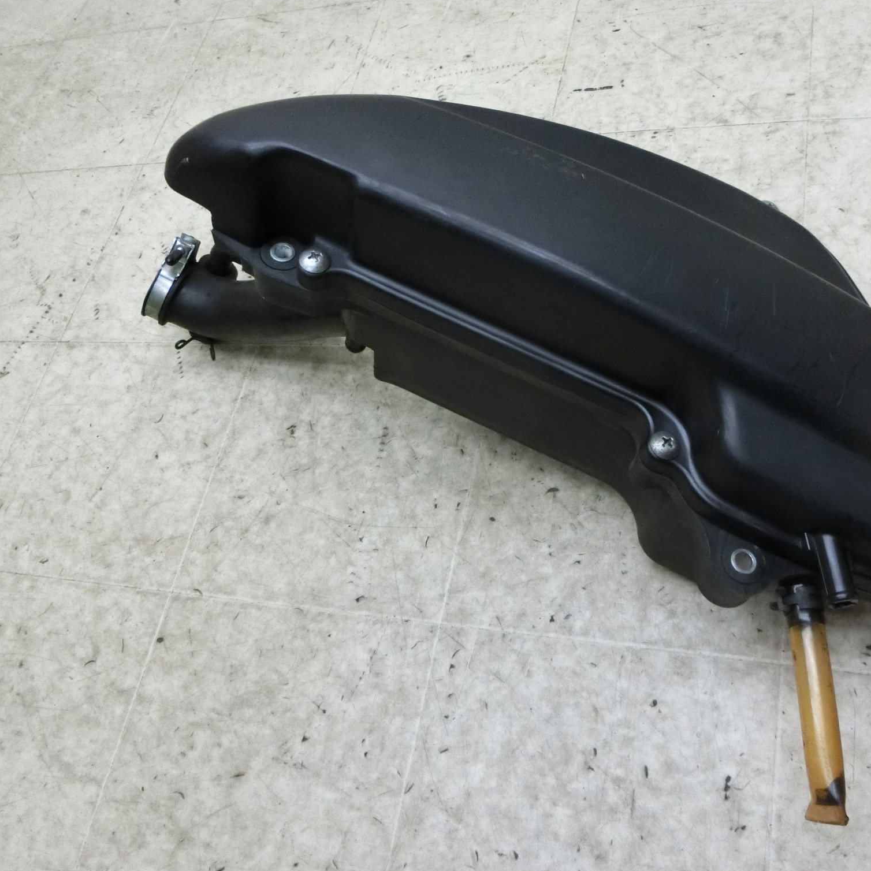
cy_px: 436
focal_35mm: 30
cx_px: 526
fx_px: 854
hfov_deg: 53.6
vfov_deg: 54.0
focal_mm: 4.5
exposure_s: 1/250
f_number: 3.5
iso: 500
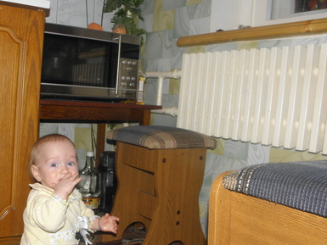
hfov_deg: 45.8
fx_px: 378
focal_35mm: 40
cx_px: 99
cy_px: 136
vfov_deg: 35.9
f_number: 3.5
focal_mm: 5
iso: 100
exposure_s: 1/30
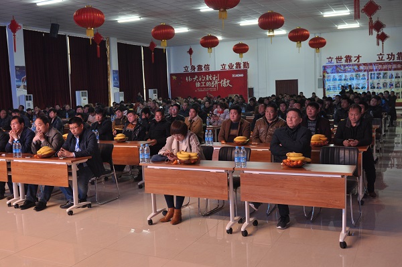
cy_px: 134
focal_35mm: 36
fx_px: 401
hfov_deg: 53.2
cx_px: 201
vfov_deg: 36.8
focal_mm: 24
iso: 400
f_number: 2.8
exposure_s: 1/50
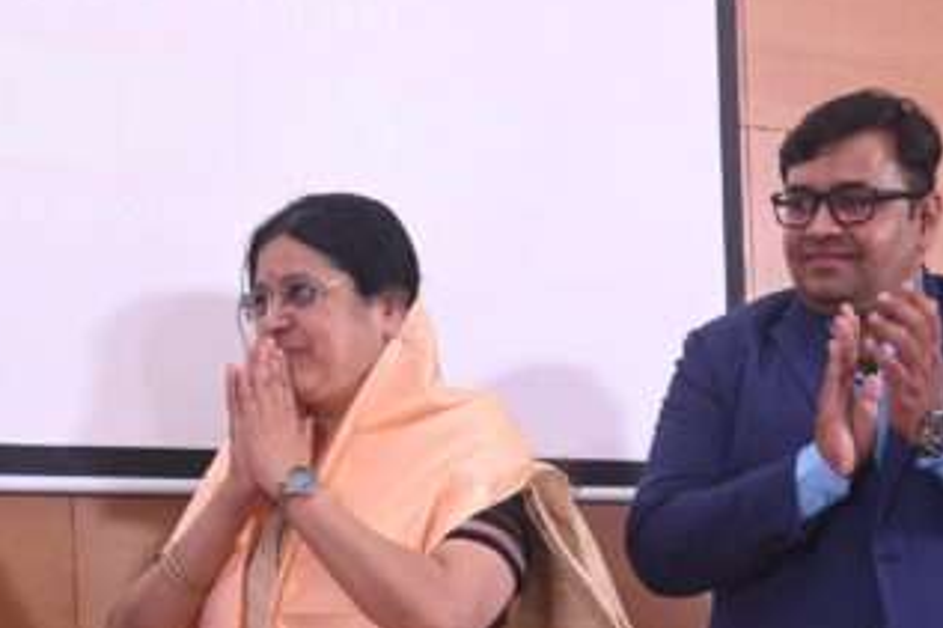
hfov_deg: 18.6
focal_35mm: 110
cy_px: 810
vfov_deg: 12.1
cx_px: 616
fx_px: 2880
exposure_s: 1/160
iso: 500
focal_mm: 34
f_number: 4.5
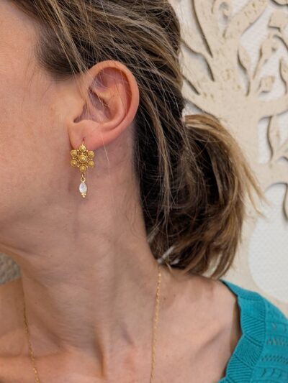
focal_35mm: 24
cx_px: 144
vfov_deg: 71.6
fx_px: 266
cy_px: 192
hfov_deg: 56.8
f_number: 1.7
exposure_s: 1/100
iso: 289
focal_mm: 4.53
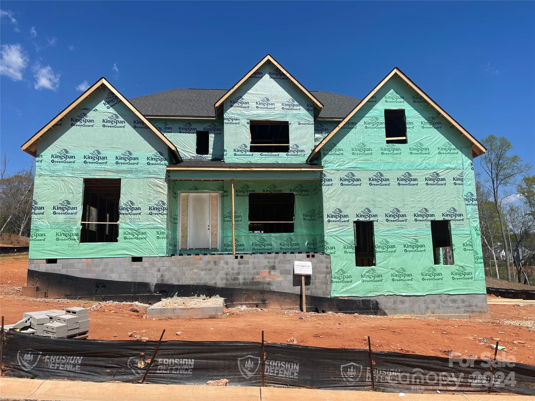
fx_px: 386
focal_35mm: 25
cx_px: 268
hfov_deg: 69.4
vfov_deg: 54.9
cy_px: 200
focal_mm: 5.1
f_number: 1.6
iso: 32
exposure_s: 1/5618
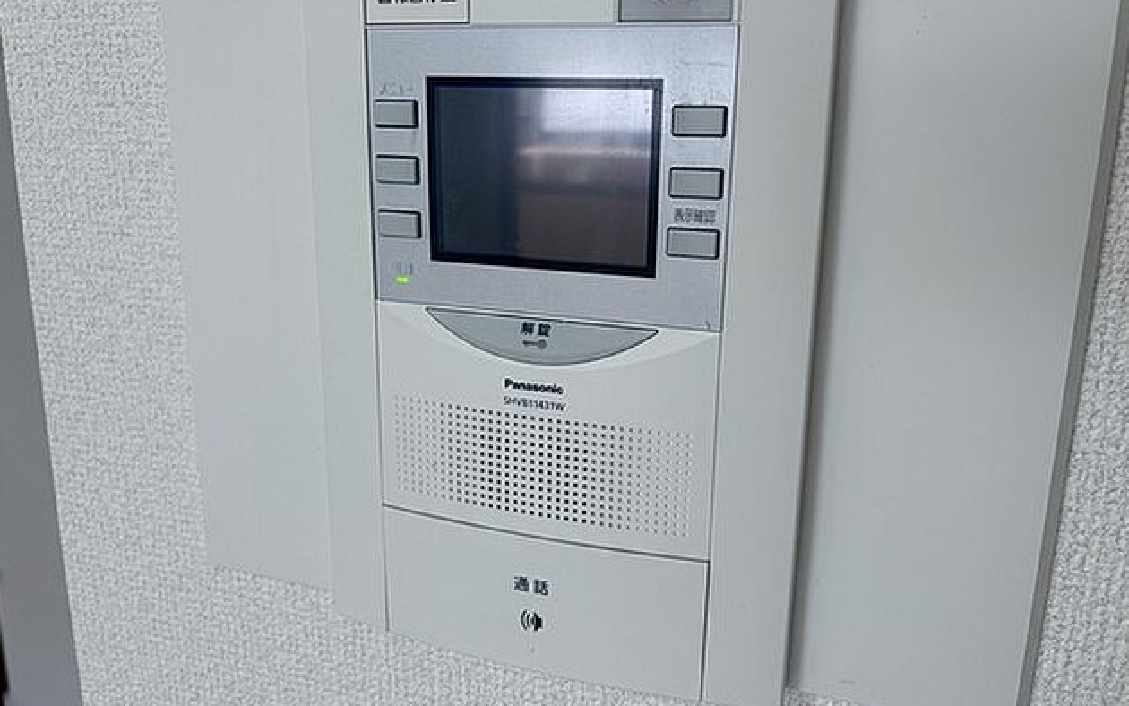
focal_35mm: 28
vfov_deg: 44.5
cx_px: 570
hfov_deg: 66.5
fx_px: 862
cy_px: 306
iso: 64
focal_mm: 5.96
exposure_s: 1/121
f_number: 1.6
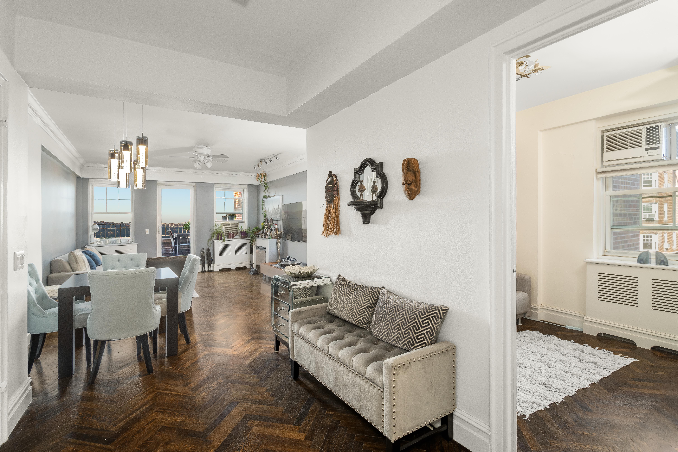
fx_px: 320
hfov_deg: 93.3
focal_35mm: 17
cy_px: 226
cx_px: 339
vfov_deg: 70.4
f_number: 11
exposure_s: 3.2
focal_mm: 17
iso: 400
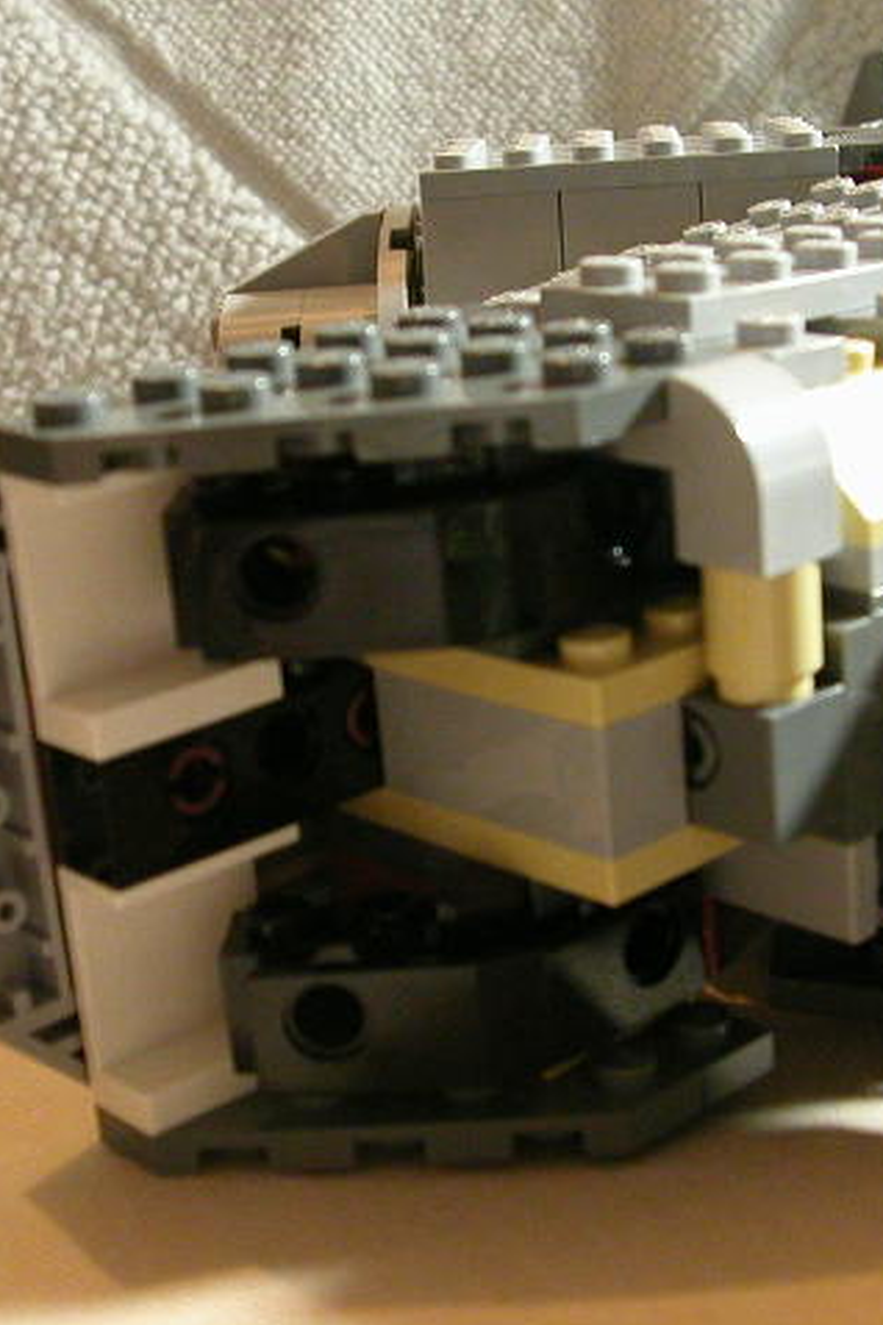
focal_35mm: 60
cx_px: 569
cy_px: 664
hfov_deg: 22.6
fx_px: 2207
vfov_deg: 33.4
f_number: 2.9
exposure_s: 1/6.2
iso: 400
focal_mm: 6.6
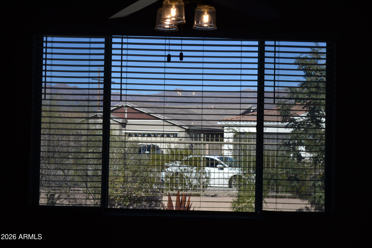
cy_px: 124
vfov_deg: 23.8
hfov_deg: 35.1
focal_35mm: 57
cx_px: 186
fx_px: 589
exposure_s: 1/200
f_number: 7.1
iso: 100
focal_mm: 38
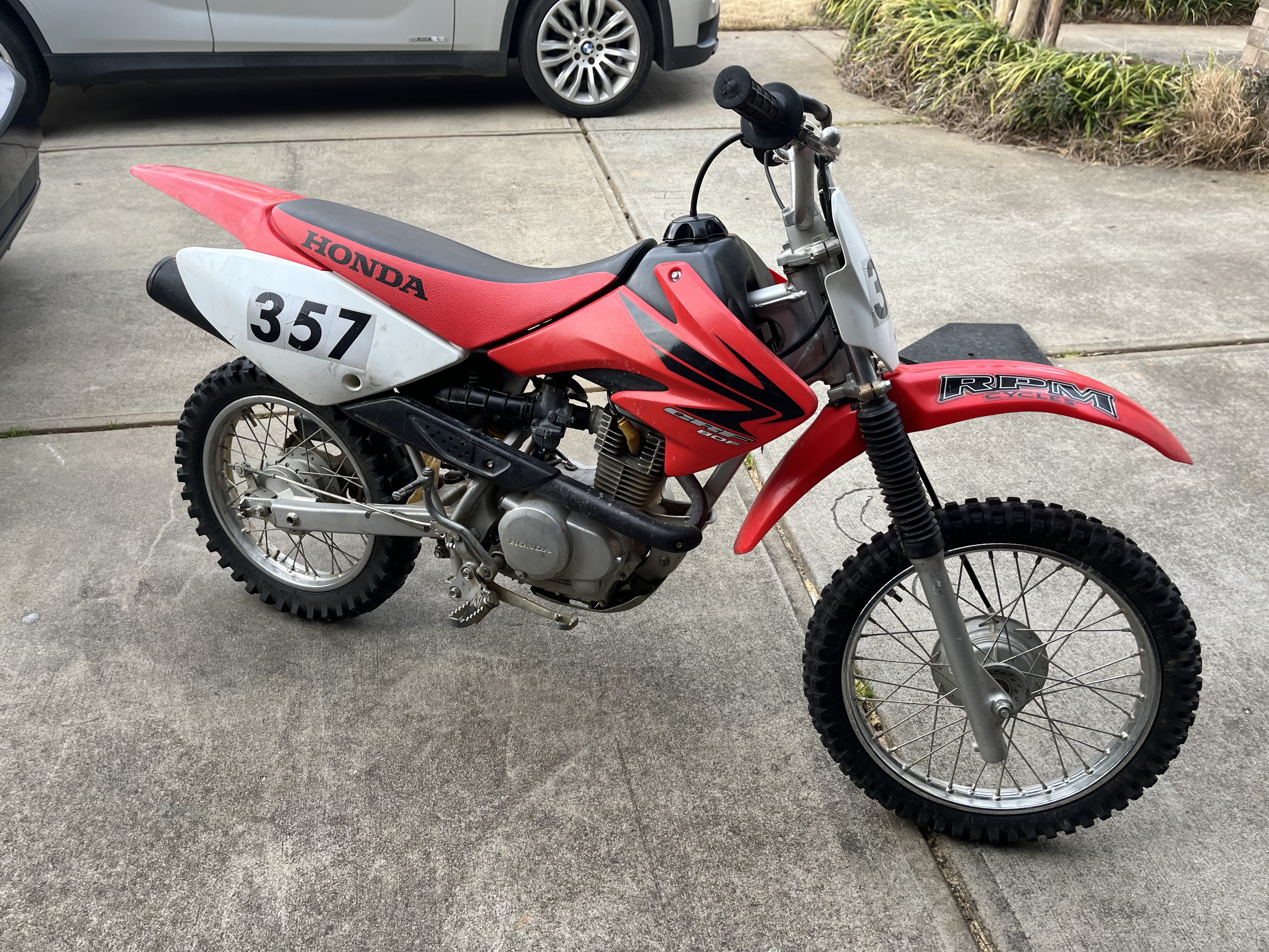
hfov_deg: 67.3
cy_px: 476
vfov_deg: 53.1
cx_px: 634
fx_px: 953
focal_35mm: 26
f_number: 1.6
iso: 40
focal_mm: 5.1
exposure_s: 1/195
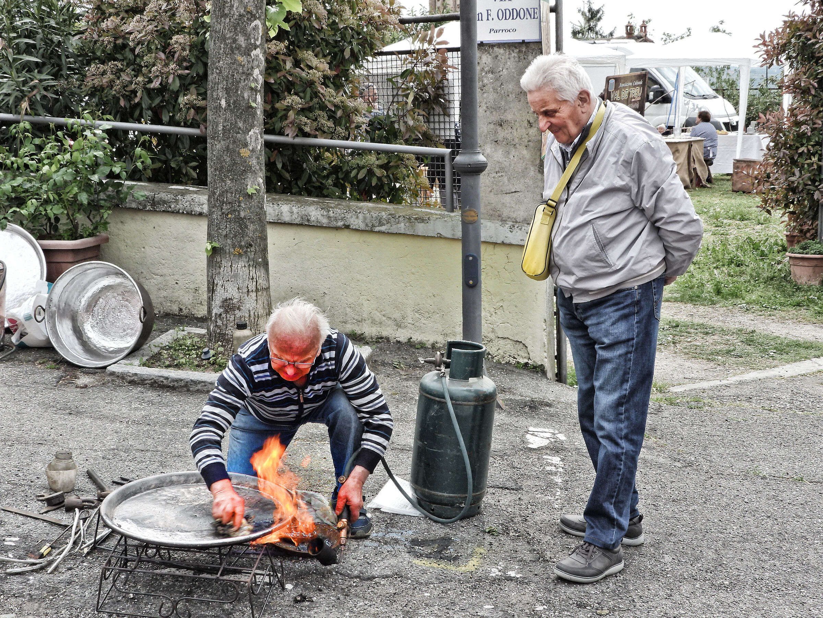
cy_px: 309
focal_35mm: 55
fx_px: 1308
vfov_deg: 26.6
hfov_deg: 34.9
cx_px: 412
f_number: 7.1
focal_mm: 9.8
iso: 100
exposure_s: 1/125
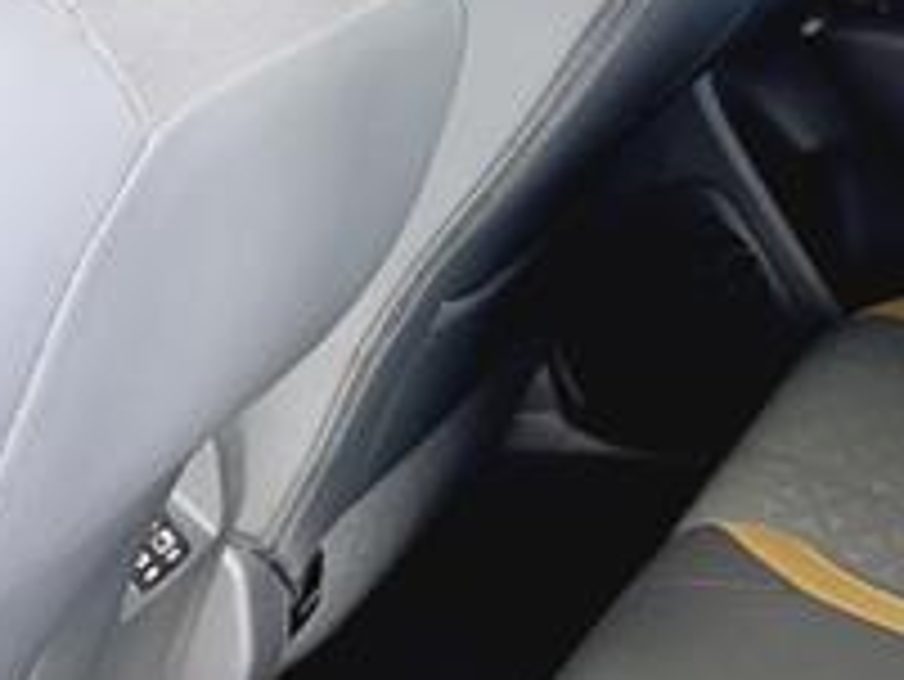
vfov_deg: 17.0
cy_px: 590
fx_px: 2247
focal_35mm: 86
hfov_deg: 22.1
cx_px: 837
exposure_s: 1/30
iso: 200
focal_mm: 3.58
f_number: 1.9
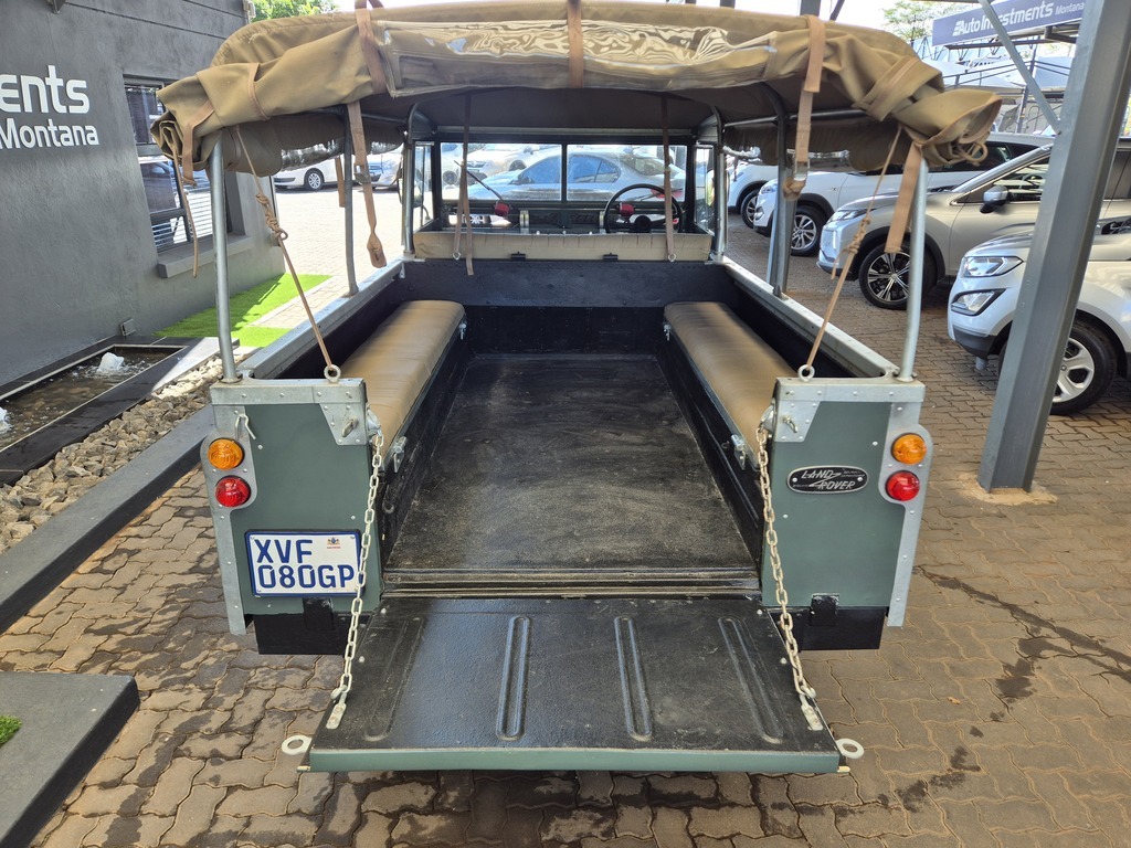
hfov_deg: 73.9
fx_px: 751
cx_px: 566
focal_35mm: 23
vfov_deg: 58.9
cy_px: 424
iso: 32
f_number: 1.8
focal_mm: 5.4
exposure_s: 1/180
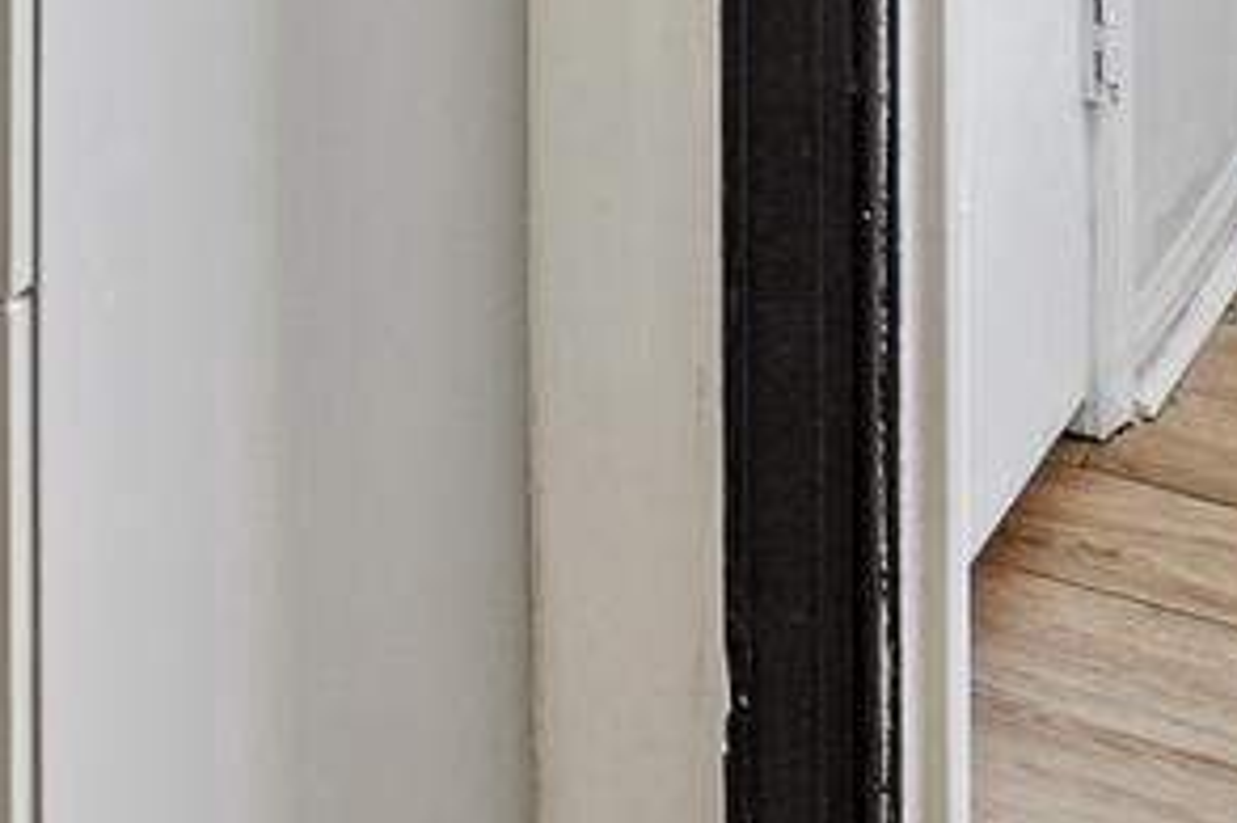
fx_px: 3846
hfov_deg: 16.2
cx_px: -798
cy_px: -1285
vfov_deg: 10.3
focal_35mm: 112
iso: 250
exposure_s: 1/4
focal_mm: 16
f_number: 8
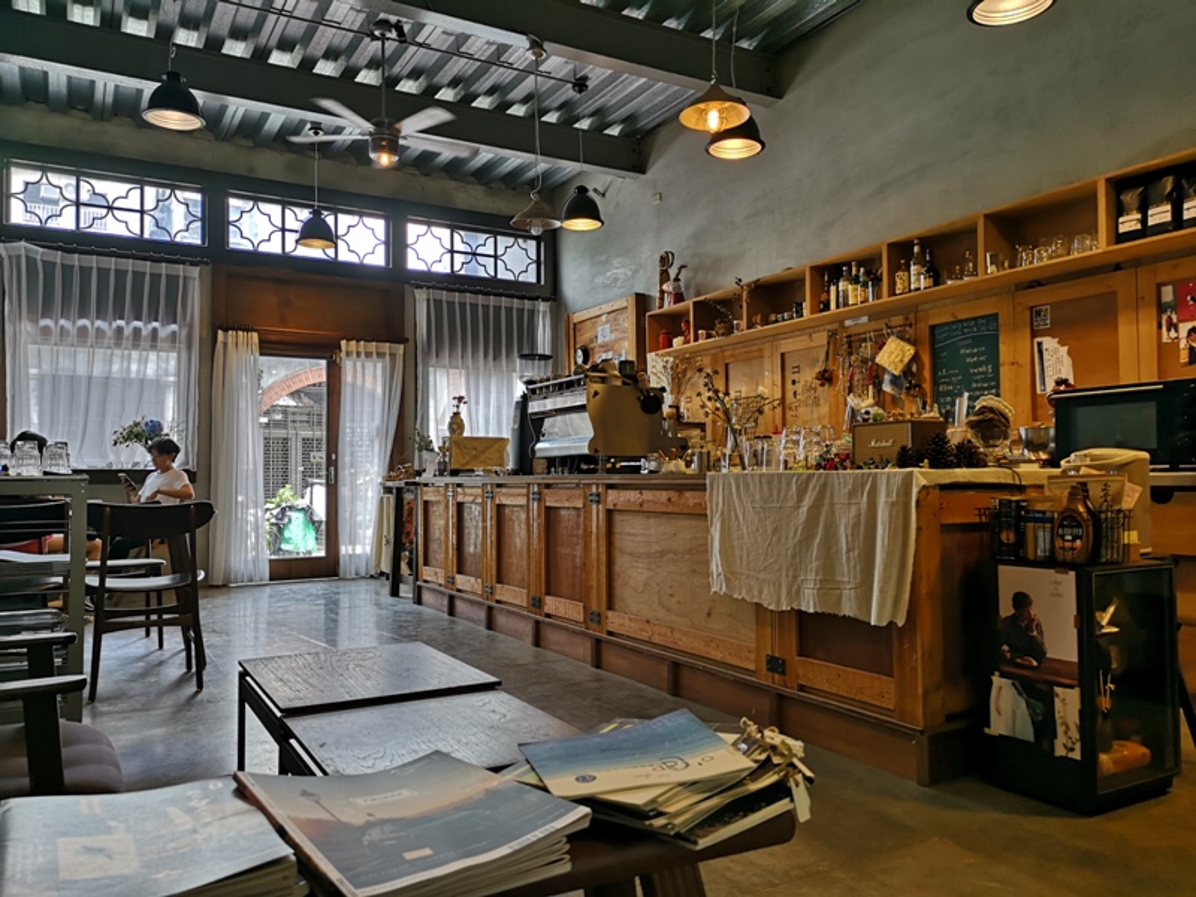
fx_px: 933
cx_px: 598
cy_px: 448
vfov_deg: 51.4
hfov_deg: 65.3
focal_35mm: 27
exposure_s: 1/60
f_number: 1.8
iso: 64
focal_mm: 3.95
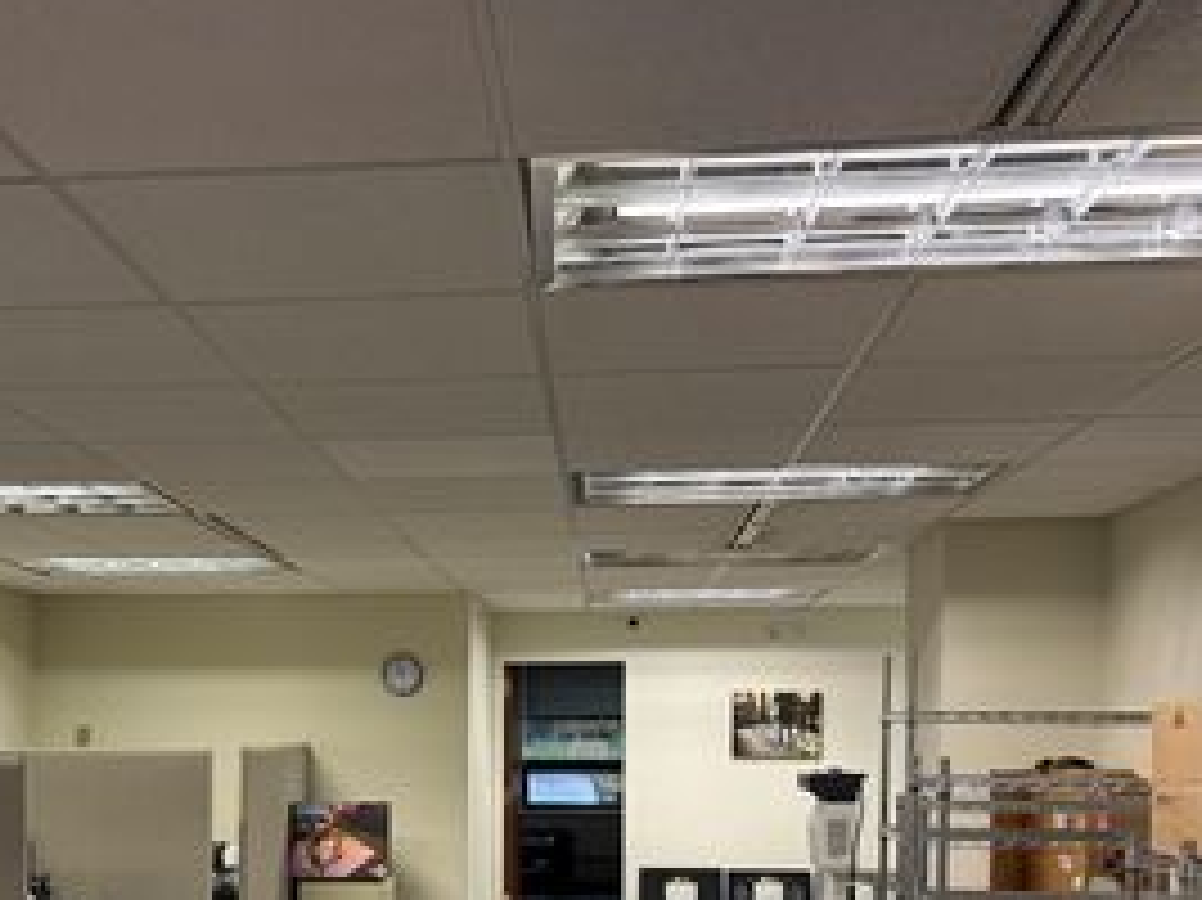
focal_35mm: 45
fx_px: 1562
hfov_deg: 41.4
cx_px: 383
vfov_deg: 30.9
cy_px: 785
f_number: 1.78
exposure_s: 1/120
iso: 400
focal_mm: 6.76
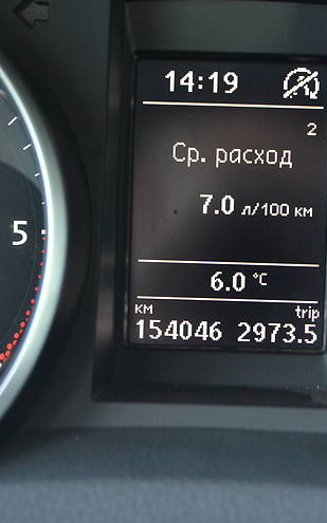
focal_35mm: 84
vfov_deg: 24.6
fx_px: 1199
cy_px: 251
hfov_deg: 15.4
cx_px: 253
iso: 1100
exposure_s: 1/60
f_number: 5
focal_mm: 34
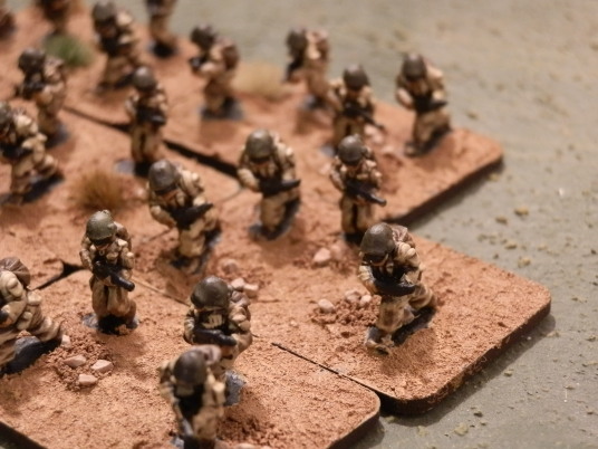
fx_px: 1486
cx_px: 299
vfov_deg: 17.2
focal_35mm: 86
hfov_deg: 22.8
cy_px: 224
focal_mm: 15.52
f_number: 4
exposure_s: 1/50
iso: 400
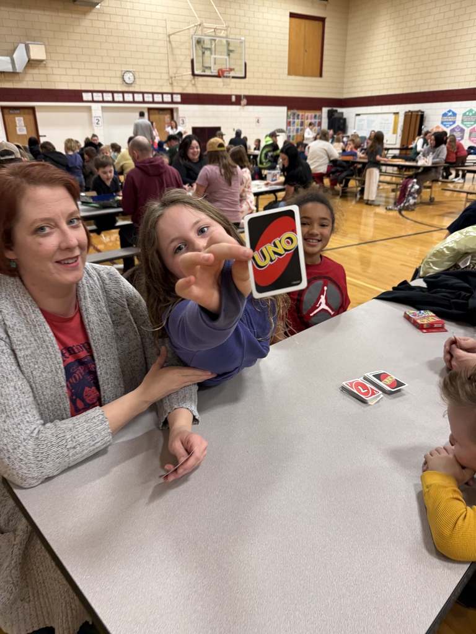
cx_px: 238
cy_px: 317
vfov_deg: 71.6
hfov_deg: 56.8
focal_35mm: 24
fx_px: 440
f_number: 1.78
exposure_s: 1/60
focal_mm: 6.76
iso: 200
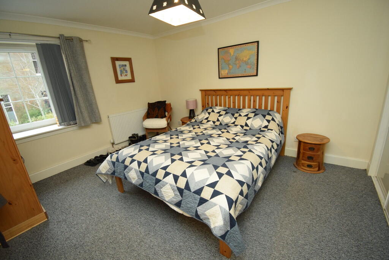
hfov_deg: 100.4
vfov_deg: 77.3
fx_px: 162
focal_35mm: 15
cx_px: 194
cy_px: 130
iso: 2000
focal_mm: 10
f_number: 4.5
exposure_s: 1/60
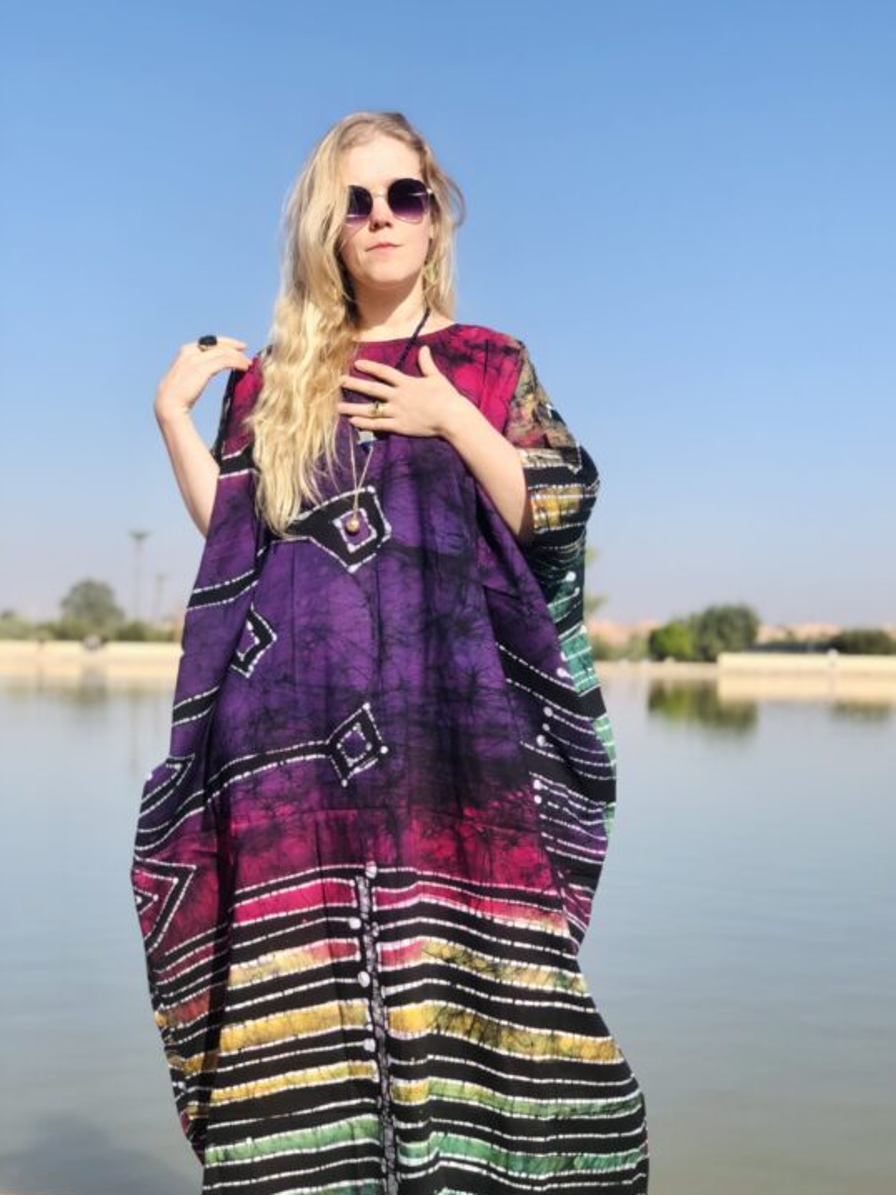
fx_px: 2001
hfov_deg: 25.2
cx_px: 495
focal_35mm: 58
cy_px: 665
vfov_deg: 33.2
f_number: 2.4
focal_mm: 6
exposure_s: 1/1056
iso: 16
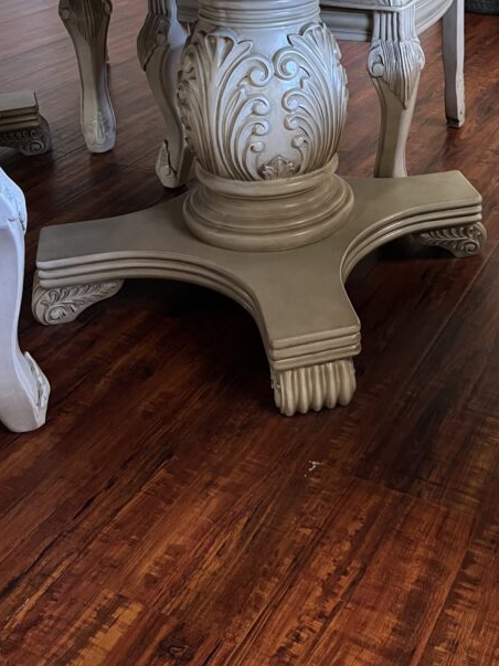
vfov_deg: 38.8
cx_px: 393
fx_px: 884
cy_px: 87
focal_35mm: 46
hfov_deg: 30.8
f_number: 1.5
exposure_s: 1/60
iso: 250
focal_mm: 5.7
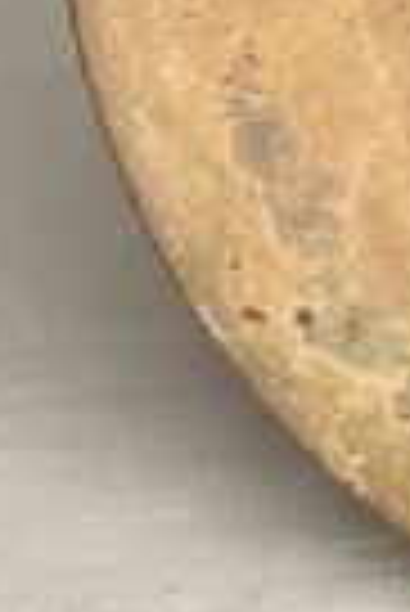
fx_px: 2164
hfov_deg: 9.8
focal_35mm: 127
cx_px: 910
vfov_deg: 14.3
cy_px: -486
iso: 200
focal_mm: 4.2
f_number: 1.6
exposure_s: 1/60
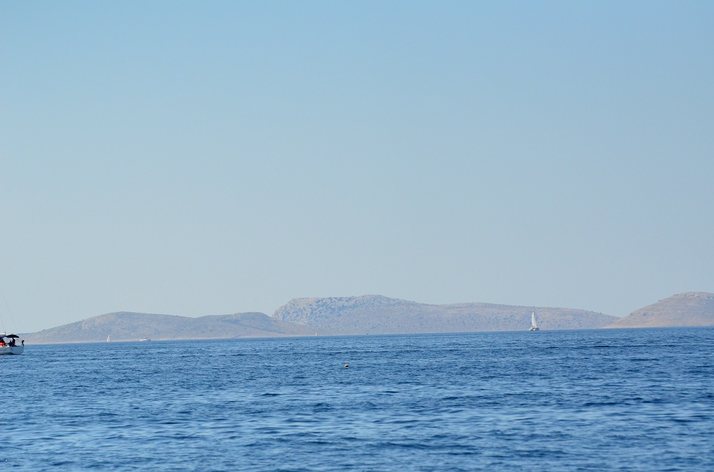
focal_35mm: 188
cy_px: 236
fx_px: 3710
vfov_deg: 7.3
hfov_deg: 11.0
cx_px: 357
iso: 1100
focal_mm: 125
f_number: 5.6
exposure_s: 1/8000
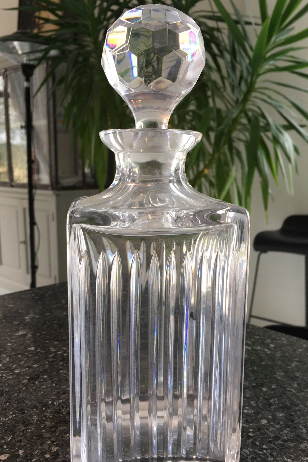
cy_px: 251
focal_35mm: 34
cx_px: 144
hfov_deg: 38.9
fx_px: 436
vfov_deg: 55.7
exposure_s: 1/50
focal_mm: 4.15
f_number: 2.2
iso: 32
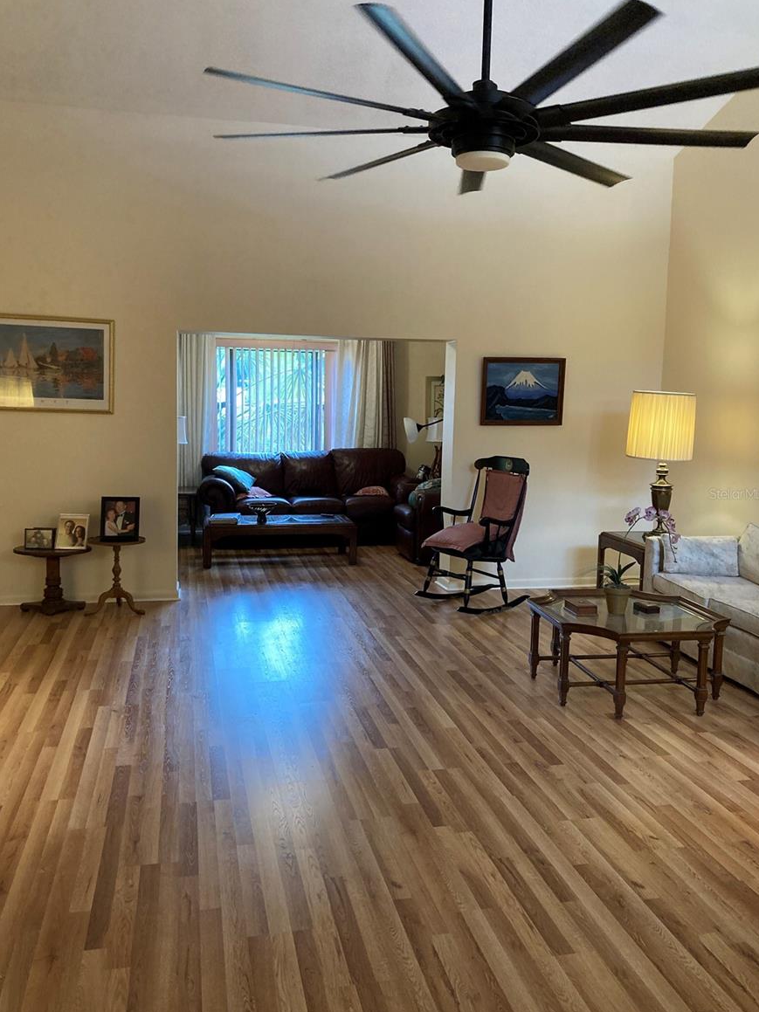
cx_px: 378
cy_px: 493
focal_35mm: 29
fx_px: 848
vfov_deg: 61.7
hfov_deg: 48.2
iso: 200
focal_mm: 3.99
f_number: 1.8
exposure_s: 1/60
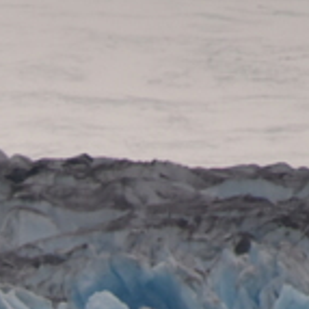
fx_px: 23067
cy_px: 750
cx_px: -309
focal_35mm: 2284
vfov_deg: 0.8
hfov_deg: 0.8
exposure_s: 1/640
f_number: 5.6
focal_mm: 300
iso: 640
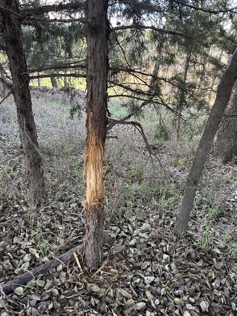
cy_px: 158
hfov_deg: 53.1
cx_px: 118
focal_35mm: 26
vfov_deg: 67.3
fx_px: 237
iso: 125
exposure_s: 1/118
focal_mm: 5.7
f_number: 1.5
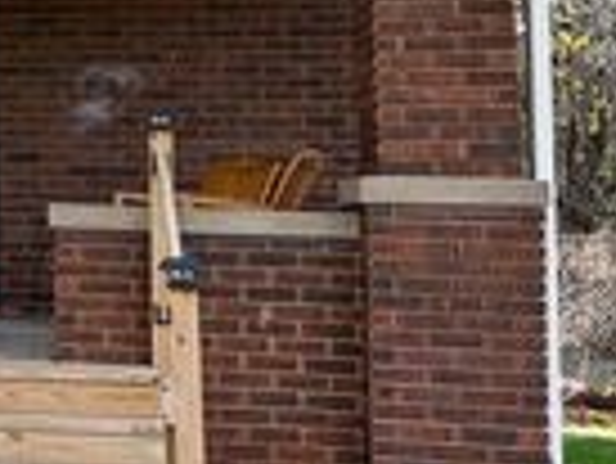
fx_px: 1692
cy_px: 16
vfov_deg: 15.3
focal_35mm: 95
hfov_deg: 18.4
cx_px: -301
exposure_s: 1/810
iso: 64
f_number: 1.6
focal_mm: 5.96
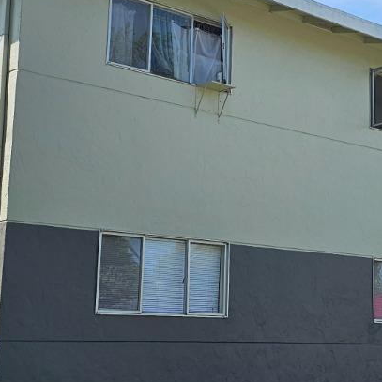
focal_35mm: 75
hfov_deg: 22.8
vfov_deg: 23.0
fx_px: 936
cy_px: 157
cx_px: 293
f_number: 1.7
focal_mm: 6.3
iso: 20
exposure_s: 1/1208
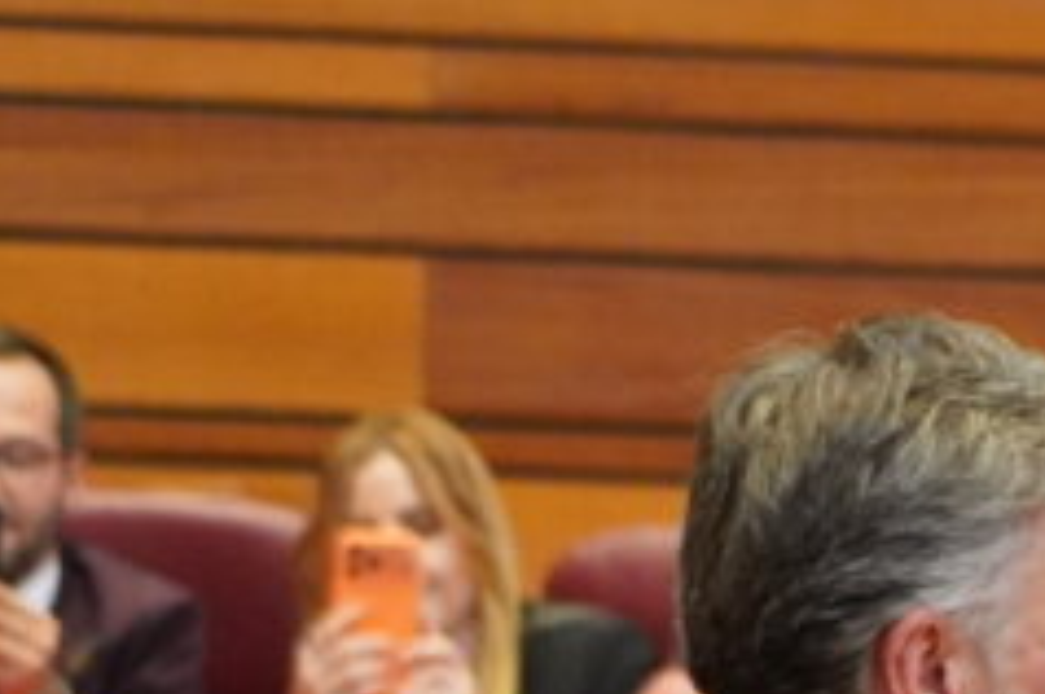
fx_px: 16088
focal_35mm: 555
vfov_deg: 2.5
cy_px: 1403
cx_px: 2380
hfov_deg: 3.7
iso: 6400
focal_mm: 103
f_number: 4
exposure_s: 1/320
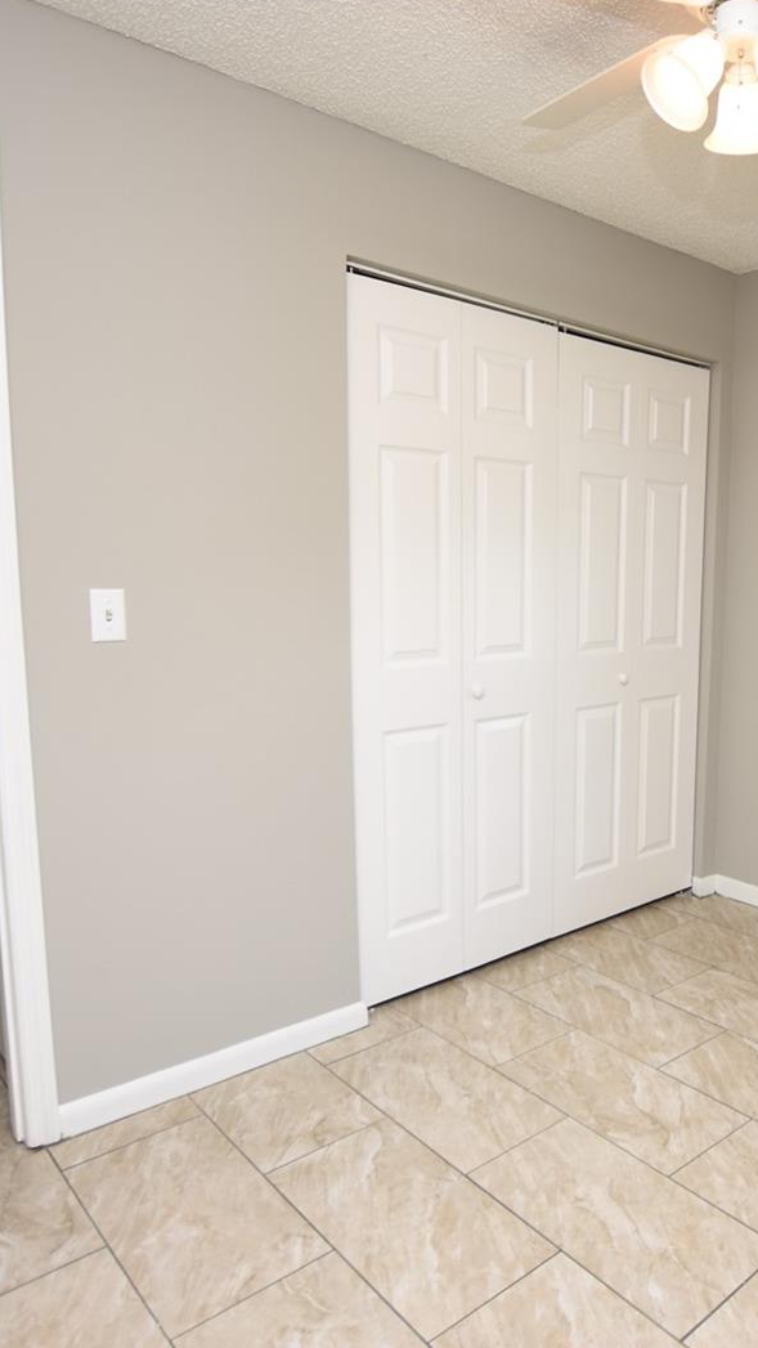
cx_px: 647
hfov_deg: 44.4
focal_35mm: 24
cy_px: 677
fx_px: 857
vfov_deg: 76.3
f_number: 3.5
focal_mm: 10
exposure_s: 1/80
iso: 100
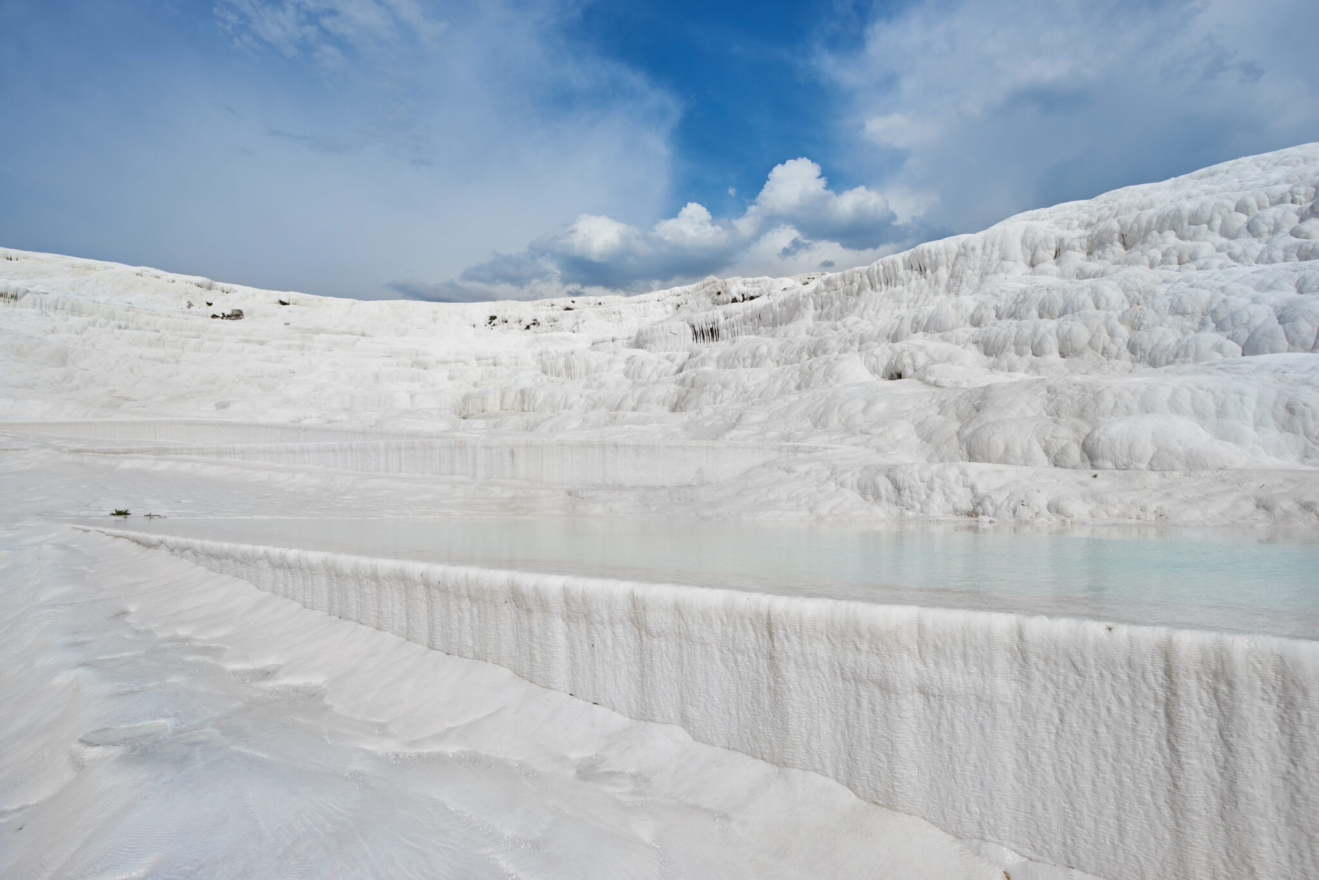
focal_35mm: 17
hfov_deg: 93.3
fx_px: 623
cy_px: 440
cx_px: 660
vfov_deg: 70.5
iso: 100
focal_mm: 17
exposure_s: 1/500
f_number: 11
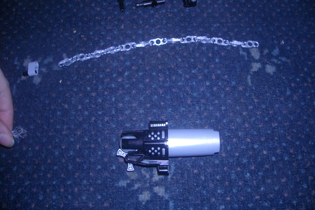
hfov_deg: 51.9
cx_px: 160
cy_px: 93
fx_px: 324
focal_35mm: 37
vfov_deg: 35.9
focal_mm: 5.7
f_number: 2.8
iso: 200
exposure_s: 1/60
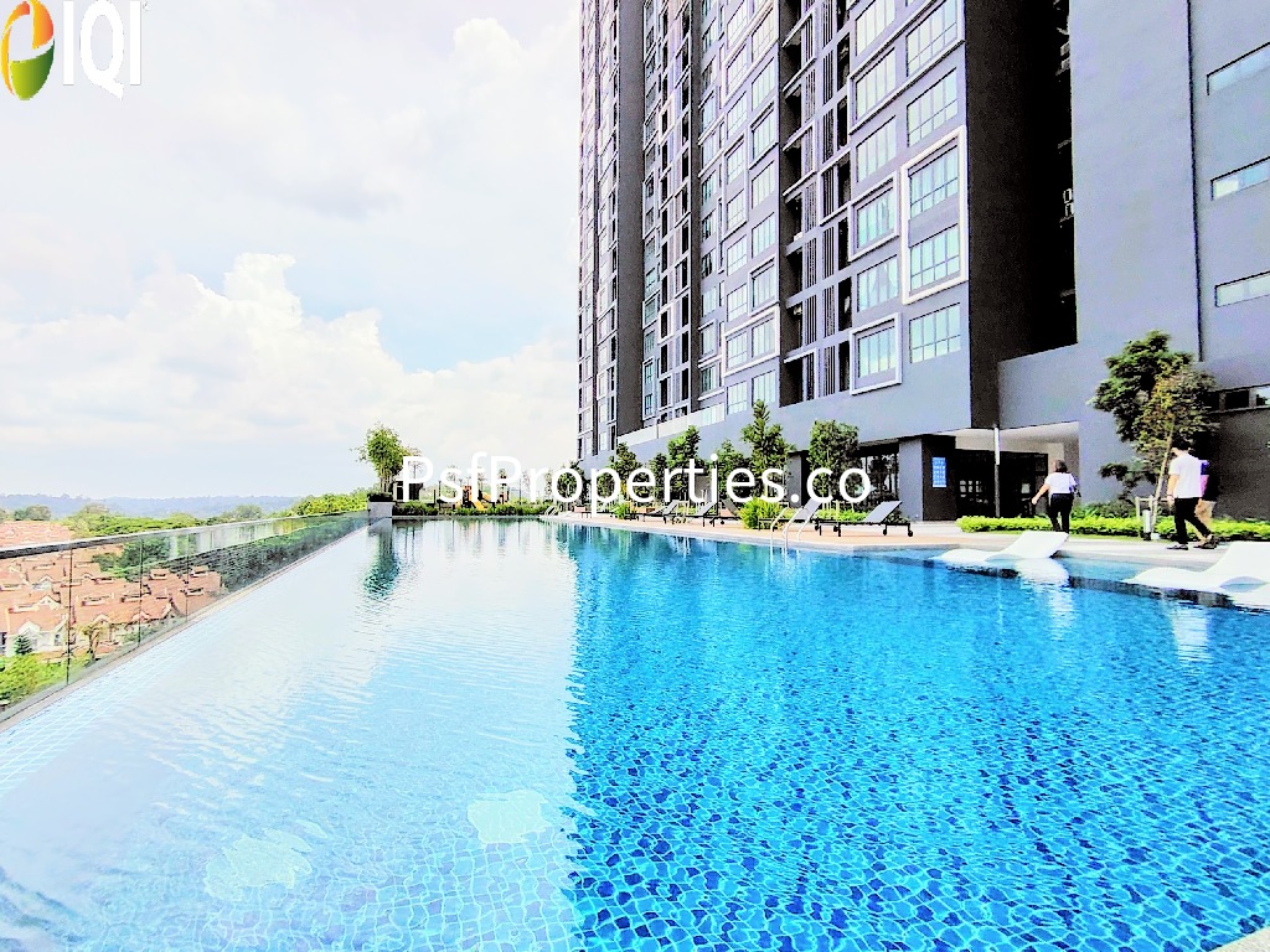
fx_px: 624
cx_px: 635
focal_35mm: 17
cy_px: 476
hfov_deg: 91.0
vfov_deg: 74.7
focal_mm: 1.43
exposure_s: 1/1421
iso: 100
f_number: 2.2
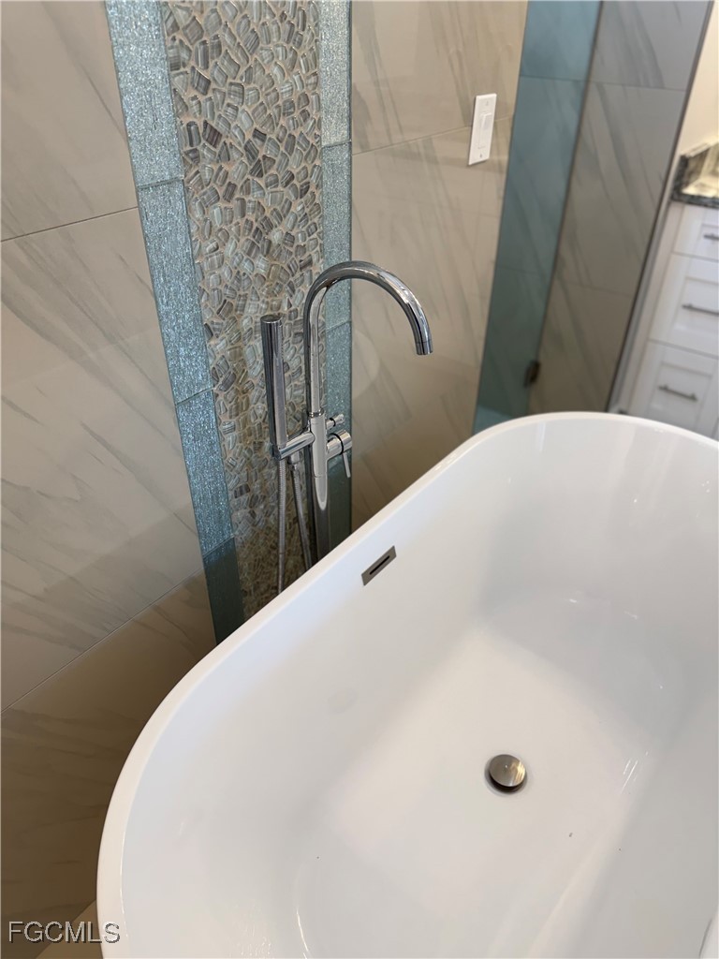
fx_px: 665
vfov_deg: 71.6
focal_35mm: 24
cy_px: 480
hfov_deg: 56.8
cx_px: 360
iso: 125
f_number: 1.78
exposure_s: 1/120
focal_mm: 6.76
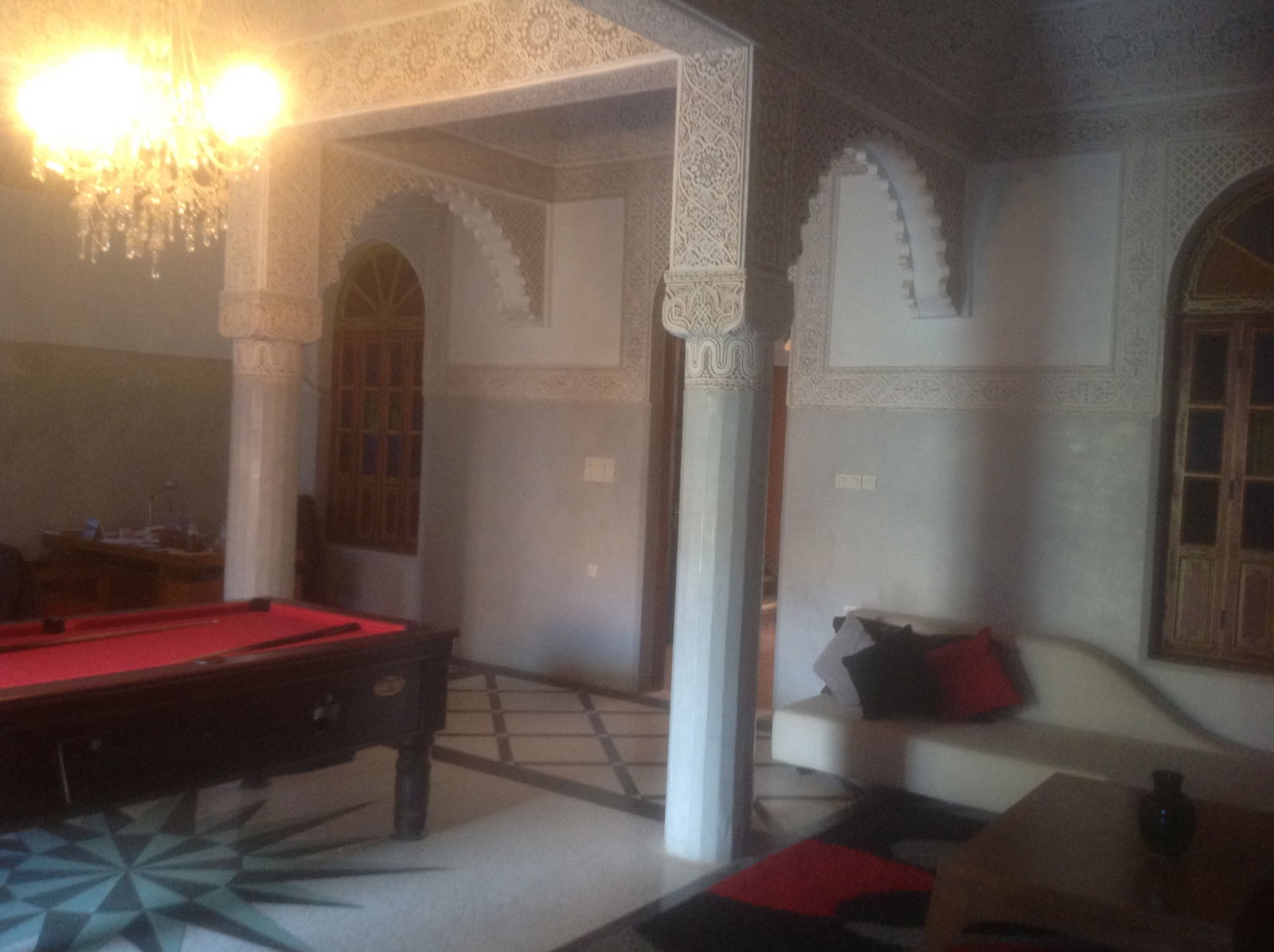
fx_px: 1286
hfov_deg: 52.7
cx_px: 637
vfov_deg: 40.6
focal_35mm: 35
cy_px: 476
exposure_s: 1/15
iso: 200
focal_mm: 4.28
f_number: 2.4
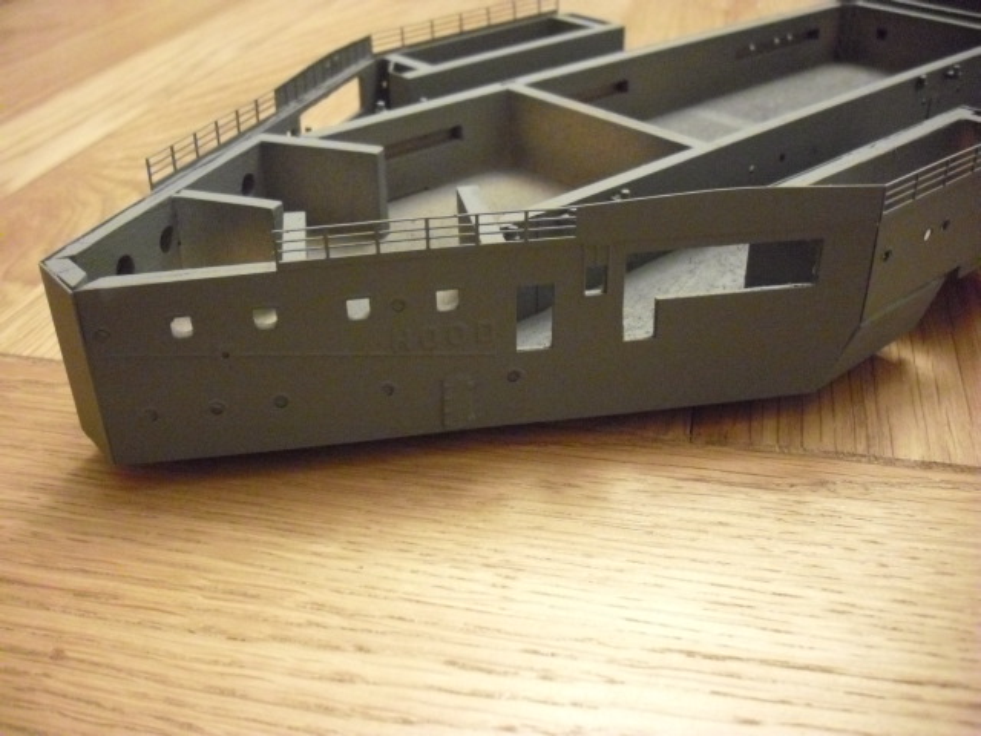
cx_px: 490
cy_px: 368
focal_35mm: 38
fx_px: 1077
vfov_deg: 37.7
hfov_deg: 49.0
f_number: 2.8
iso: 800
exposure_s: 1/15
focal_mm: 6.2
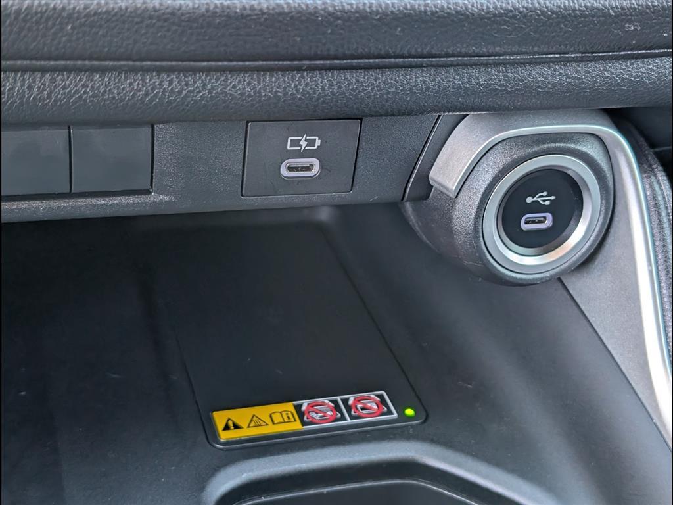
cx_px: 336
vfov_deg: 29.7
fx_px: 953
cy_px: 252
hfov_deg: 38.9
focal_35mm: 49
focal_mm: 6.9
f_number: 1.68
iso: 181
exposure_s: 1/63.3
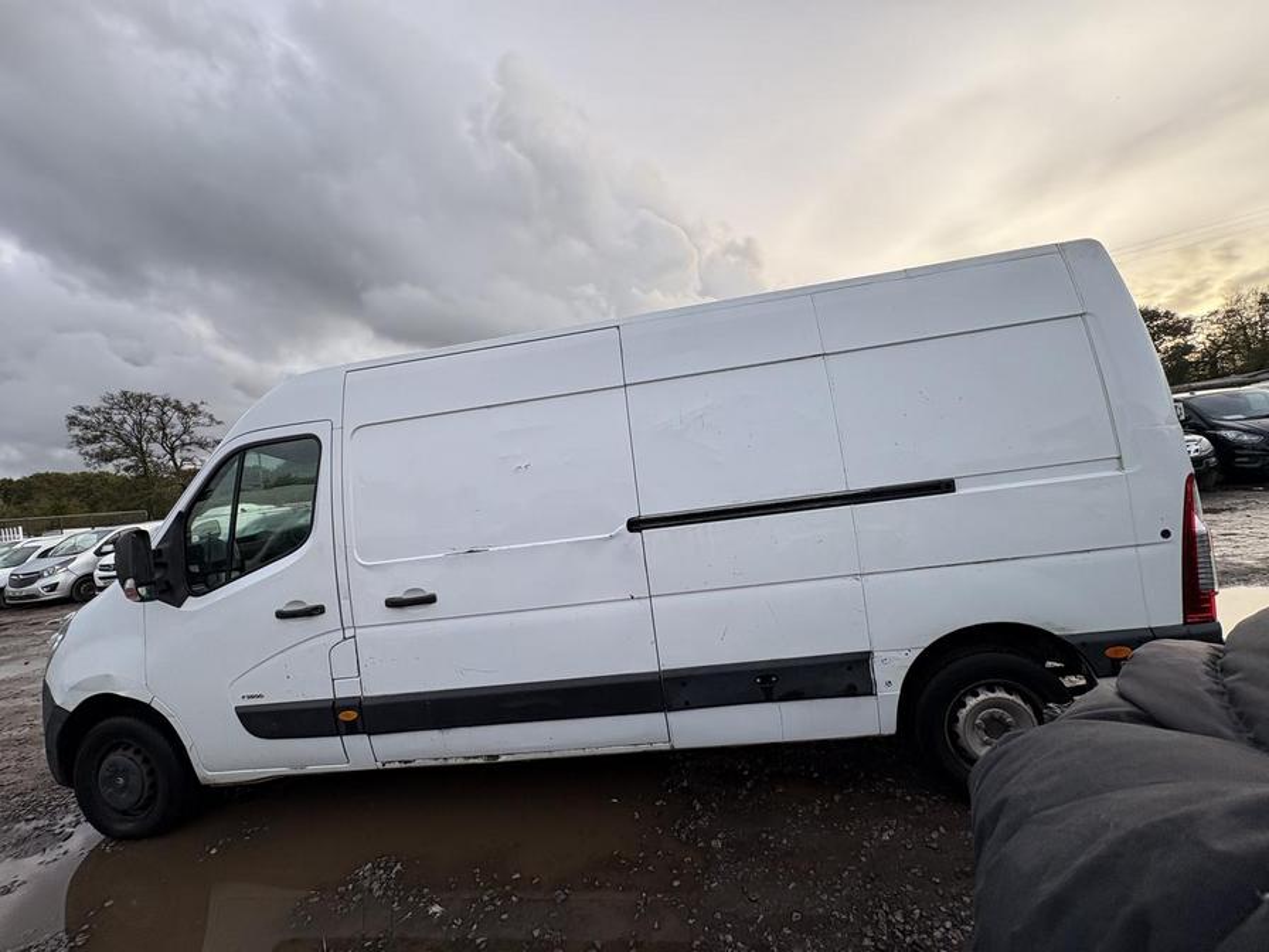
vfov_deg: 85.7
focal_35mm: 14
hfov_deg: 102.1
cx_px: 634
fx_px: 513
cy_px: 476
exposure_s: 1/334
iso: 40
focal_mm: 2.22
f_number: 2.2
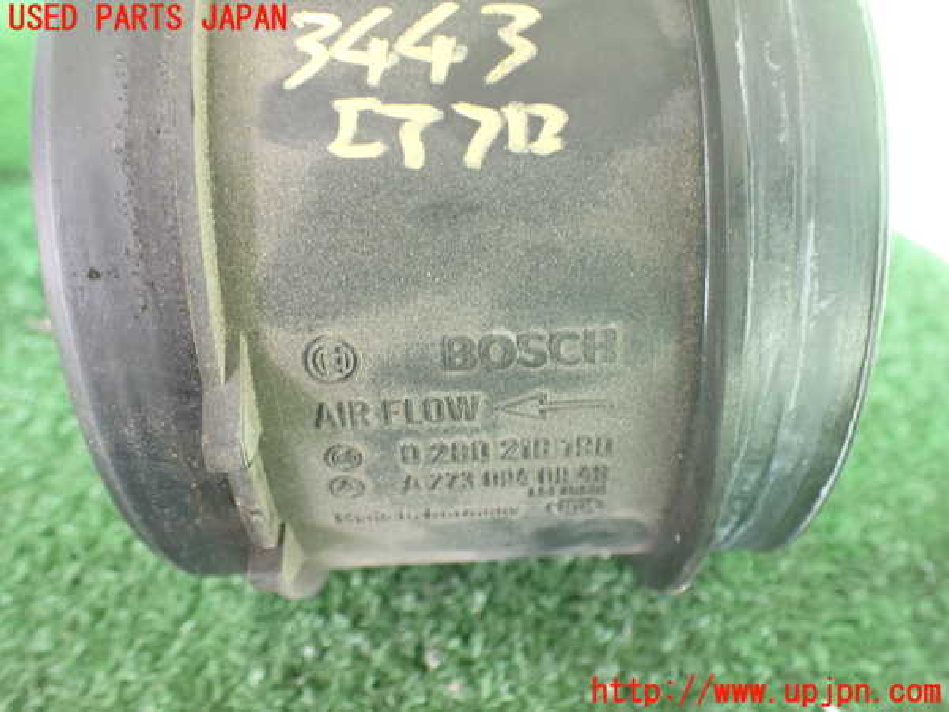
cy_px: 356
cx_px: 474
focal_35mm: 30
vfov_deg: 46.8
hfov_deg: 60.0
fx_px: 822
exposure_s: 1/60
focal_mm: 5.4
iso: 800
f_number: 2.3
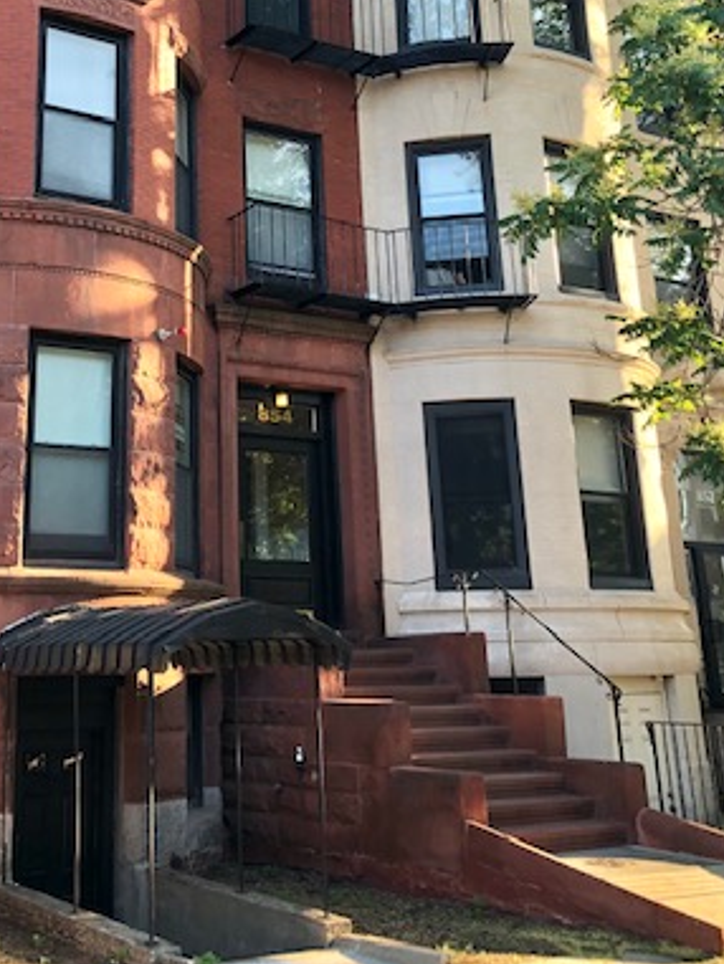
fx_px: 1310
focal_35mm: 47
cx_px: 210
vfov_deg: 39.1
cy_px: 220
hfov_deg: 30.5
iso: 32
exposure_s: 1/120
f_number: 1.8
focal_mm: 3.99
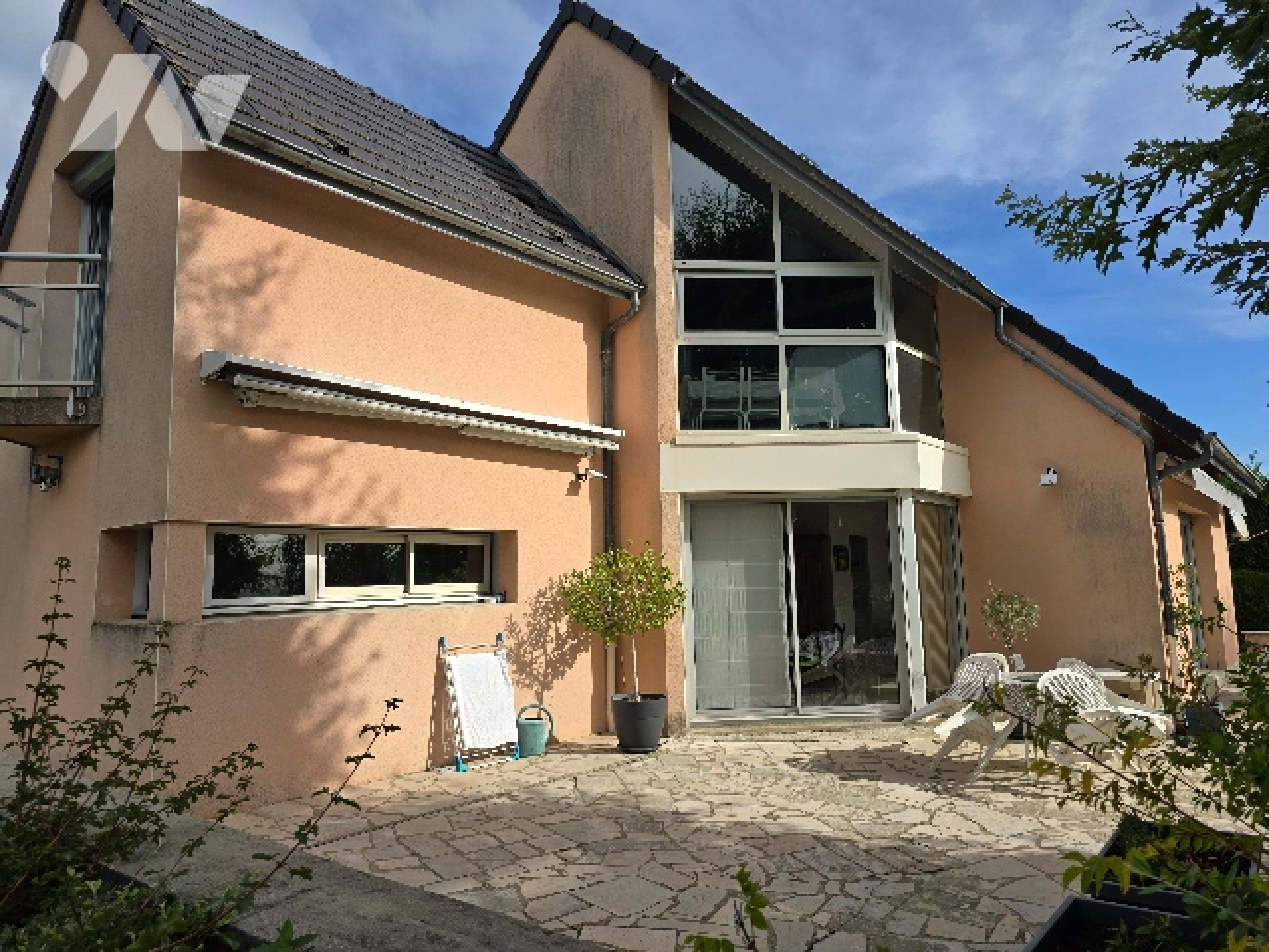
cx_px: 634
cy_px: 476
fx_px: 843
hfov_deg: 73.9
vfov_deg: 58.9
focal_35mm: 23
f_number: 1.7
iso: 12
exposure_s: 1/981
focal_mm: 6.3
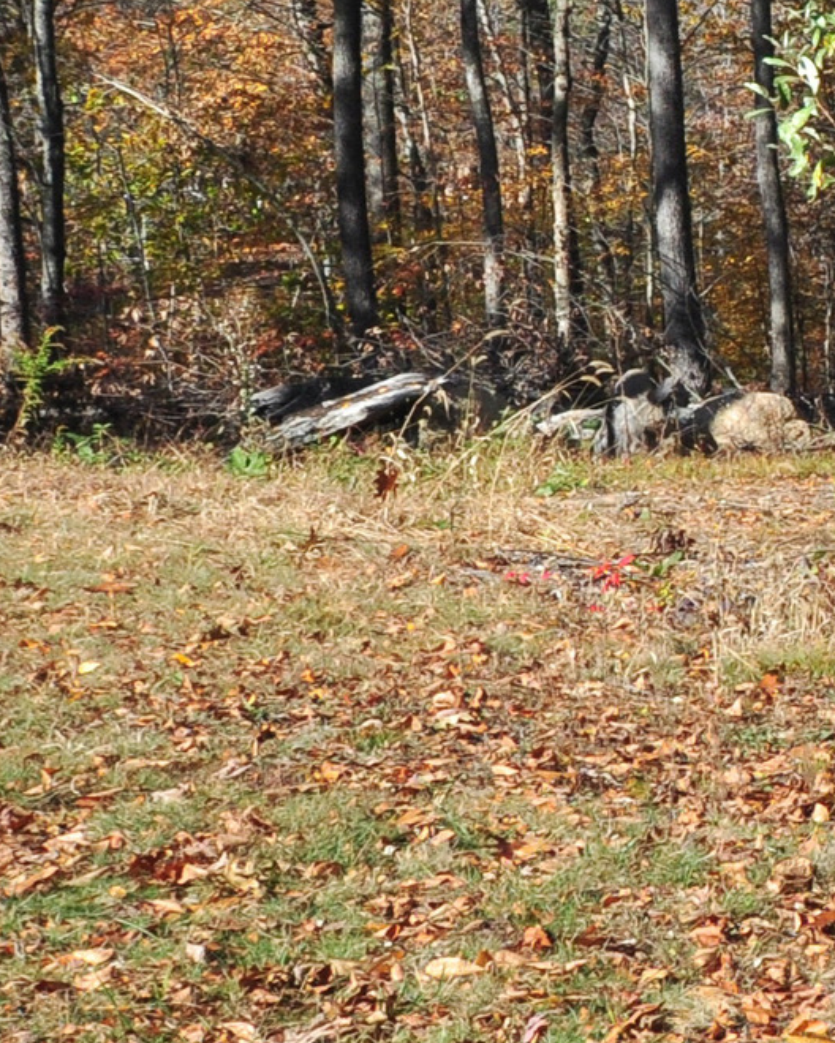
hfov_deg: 10.8
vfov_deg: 17.2
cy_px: 307
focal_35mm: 111
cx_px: 2282
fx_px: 3434
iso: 400
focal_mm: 17
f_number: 8
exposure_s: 1/800
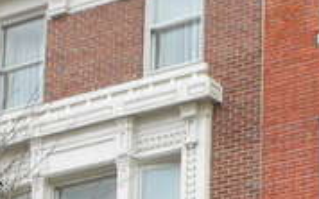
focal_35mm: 176
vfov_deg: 7.2
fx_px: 1529
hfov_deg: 11.8
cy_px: 385
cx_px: 271
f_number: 3.5
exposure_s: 1/55.2
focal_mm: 6.6
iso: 64
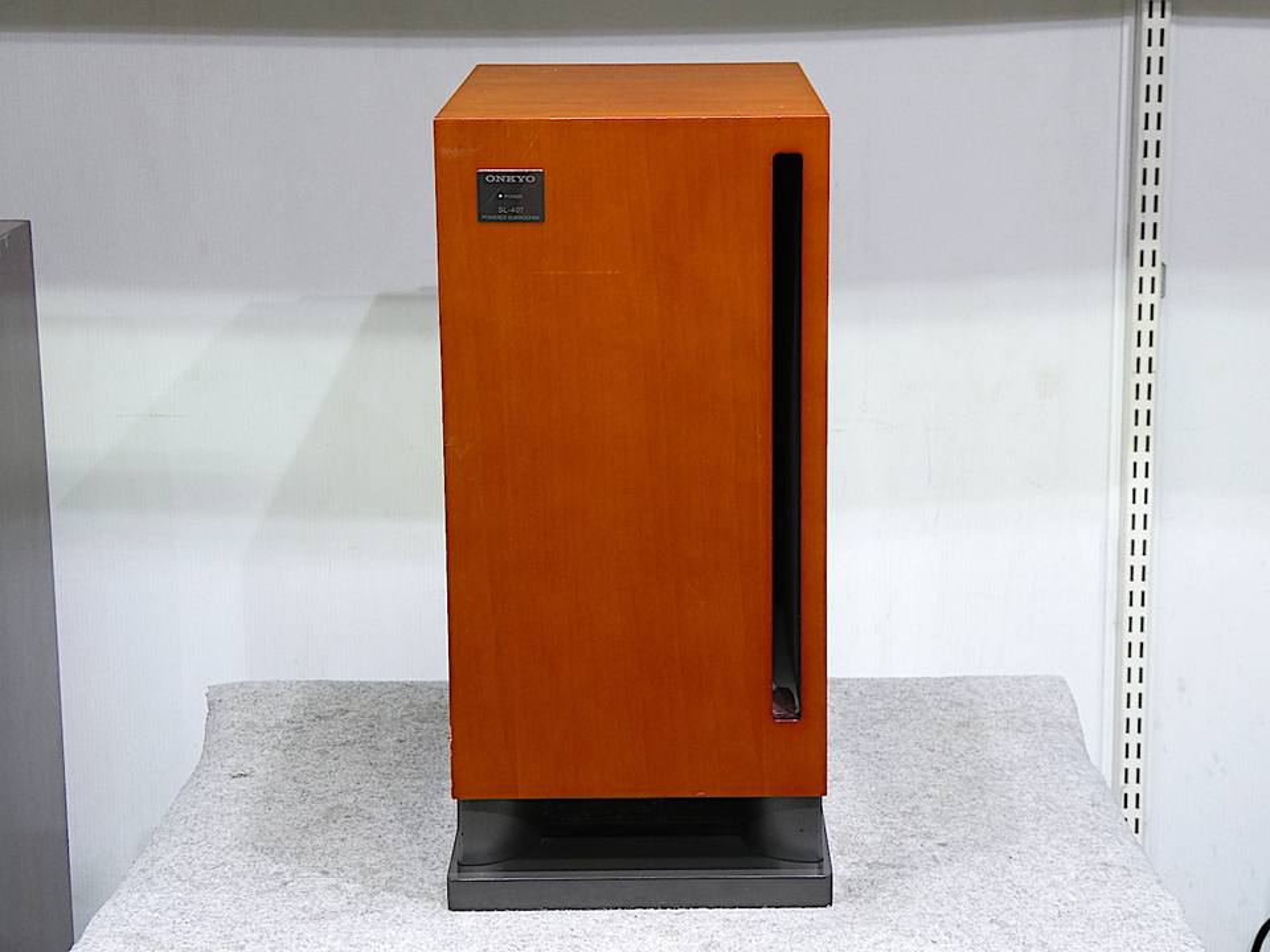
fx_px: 2568
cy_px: 476
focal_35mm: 70
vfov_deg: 21.0
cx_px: 635
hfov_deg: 27.8
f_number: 4.5
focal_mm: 12.5
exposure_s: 1/6
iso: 200
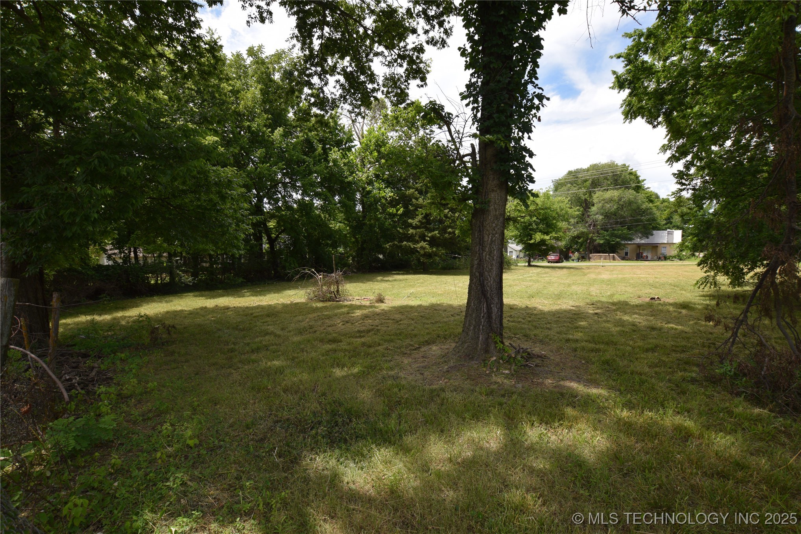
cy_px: 267
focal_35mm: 15
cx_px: 400
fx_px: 334
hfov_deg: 100.4
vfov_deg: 77.3
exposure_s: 1/250
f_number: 8
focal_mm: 10
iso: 200
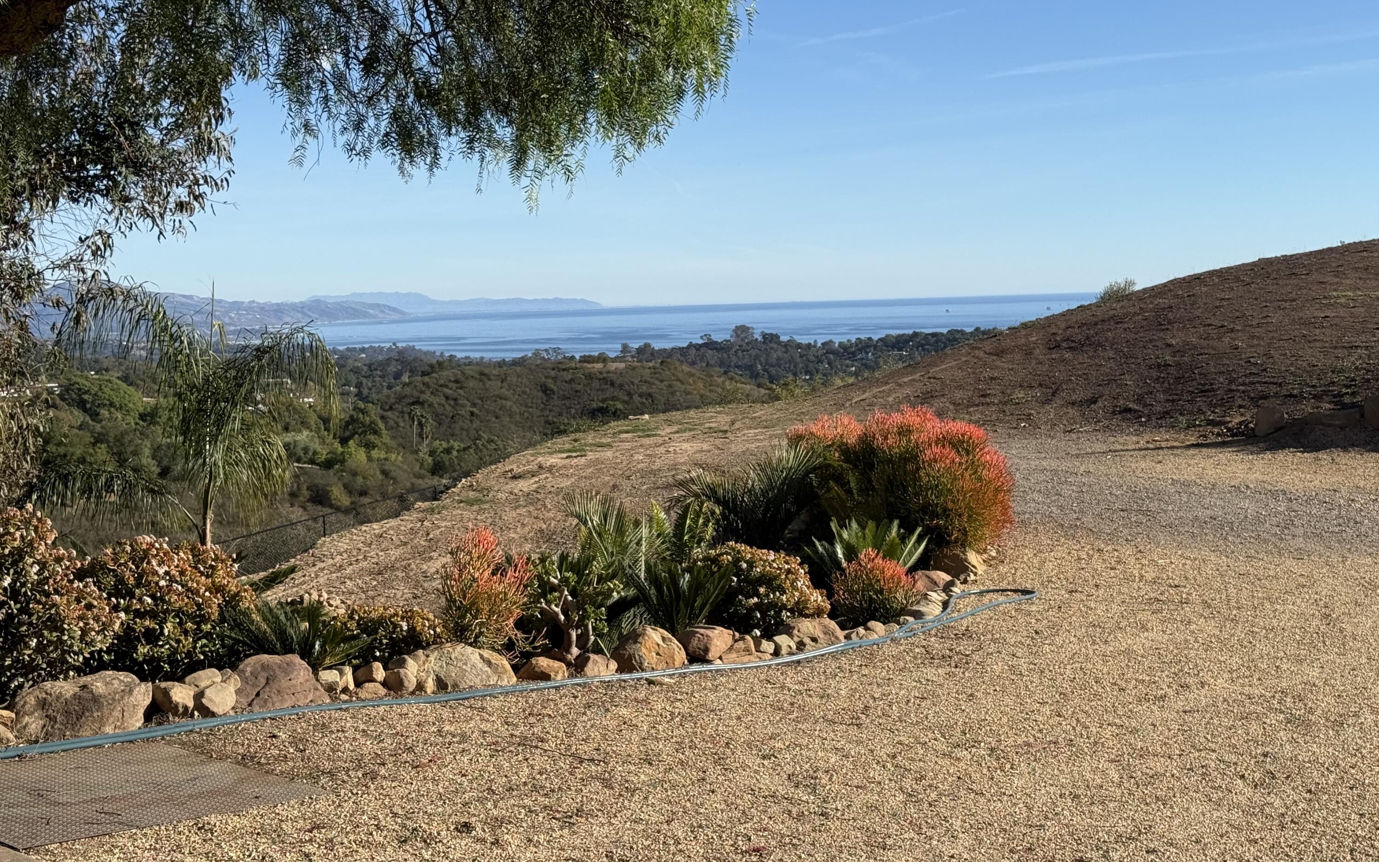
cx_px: 691
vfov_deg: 25.3
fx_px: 1917
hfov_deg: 39.6
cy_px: 369
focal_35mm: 51
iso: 64
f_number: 1.78
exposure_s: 1/4098
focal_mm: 6.76
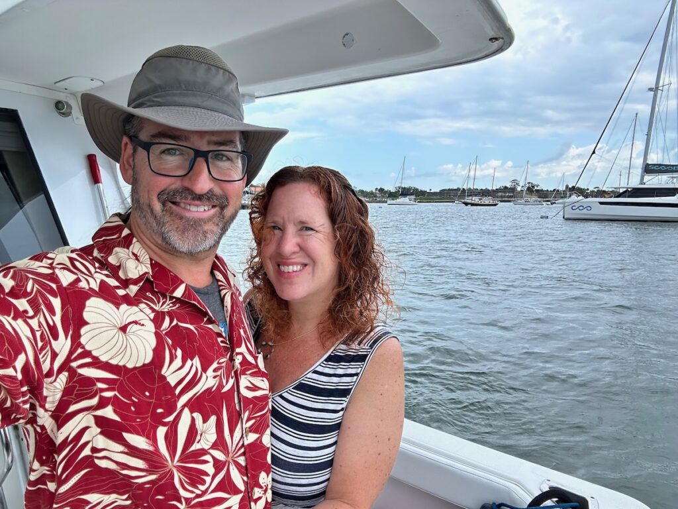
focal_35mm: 23
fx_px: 450
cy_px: 254
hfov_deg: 73.9
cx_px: 339
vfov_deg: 58.9
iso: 25
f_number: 1.9
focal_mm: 2.69
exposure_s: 1/224
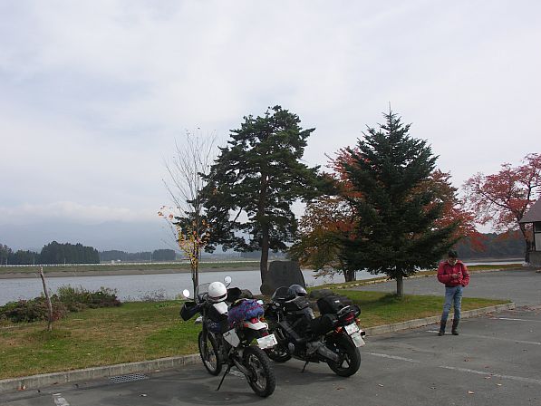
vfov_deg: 46.8
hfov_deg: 59.9
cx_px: 260
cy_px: 202
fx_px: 469
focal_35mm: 30
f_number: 6.3
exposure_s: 1/320
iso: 50
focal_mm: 7.2
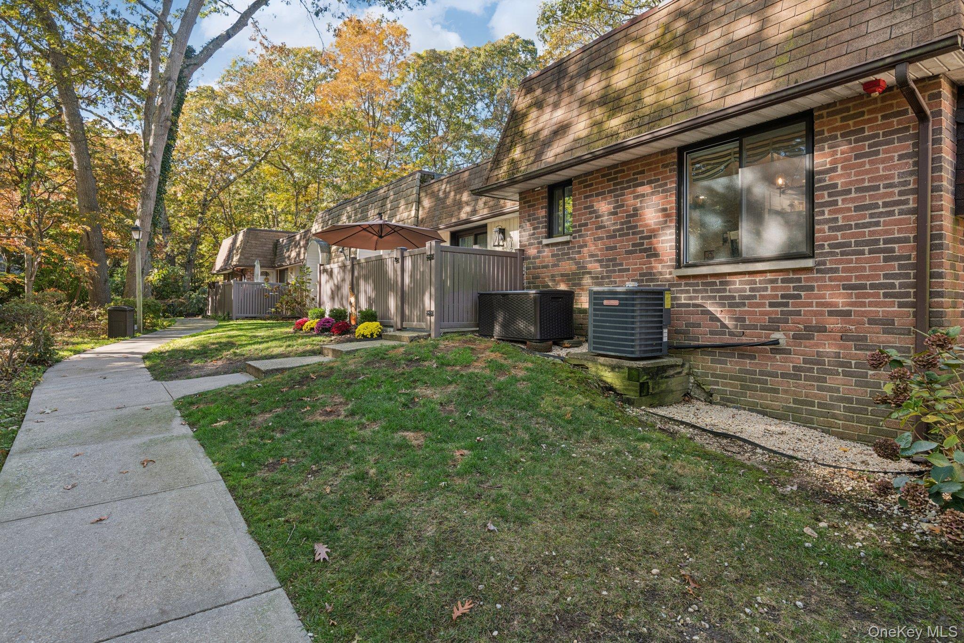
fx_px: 509
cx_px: 482
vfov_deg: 64.5
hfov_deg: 86.9
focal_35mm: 19
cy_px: 322
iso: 250
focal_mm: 19
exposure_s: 1/20
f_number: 9
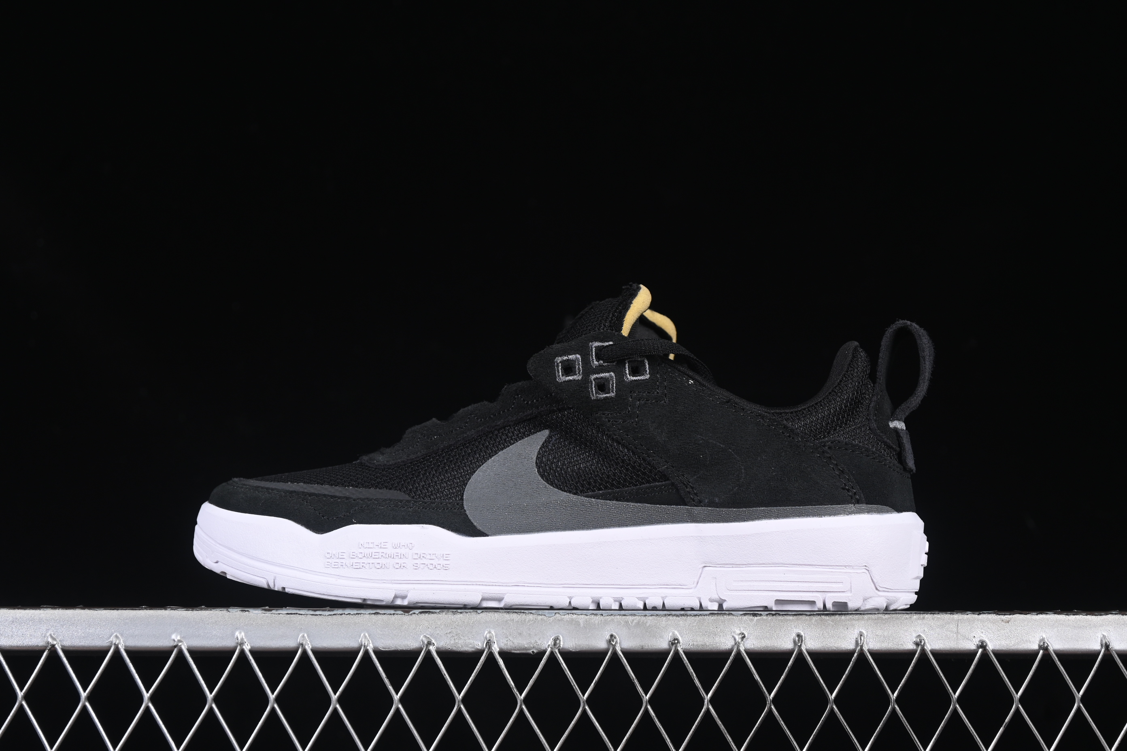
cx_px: 564
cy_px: 376
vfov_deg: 18.2
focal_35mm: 75
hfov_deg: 27.0
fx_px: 2348
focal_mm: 50
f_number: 6.3
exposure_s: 1/60
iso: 160
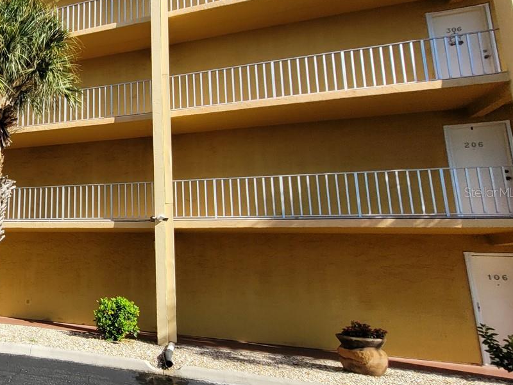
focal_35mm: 26
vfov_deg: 53.1
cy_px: 192
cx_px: 12
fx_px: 385
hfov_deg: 54.2
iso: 40
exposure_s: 1/1073
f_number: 2.2
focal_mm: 1.74
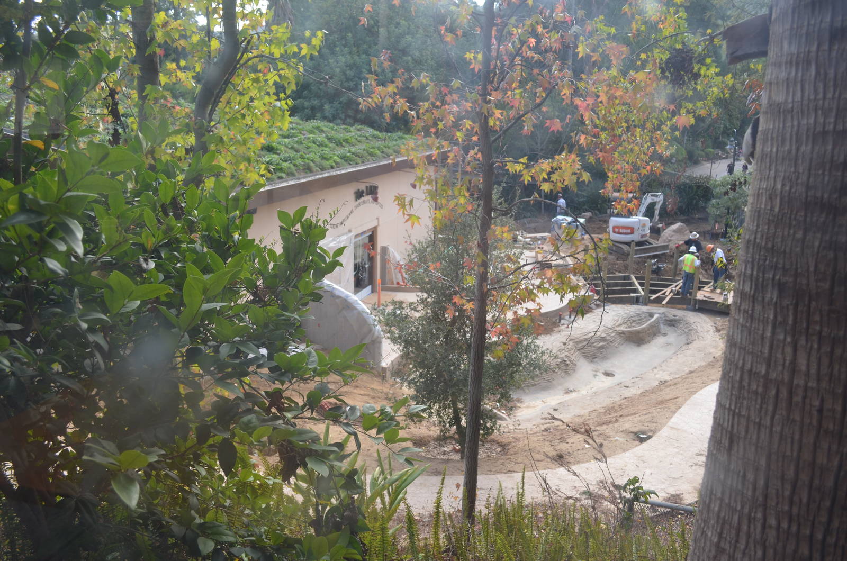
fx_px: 704
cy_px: 280
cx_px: 424
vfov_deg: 43.4
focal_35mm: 30
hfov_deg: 62.0
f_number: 6.3
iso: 200
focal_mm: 20
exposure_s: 1/160
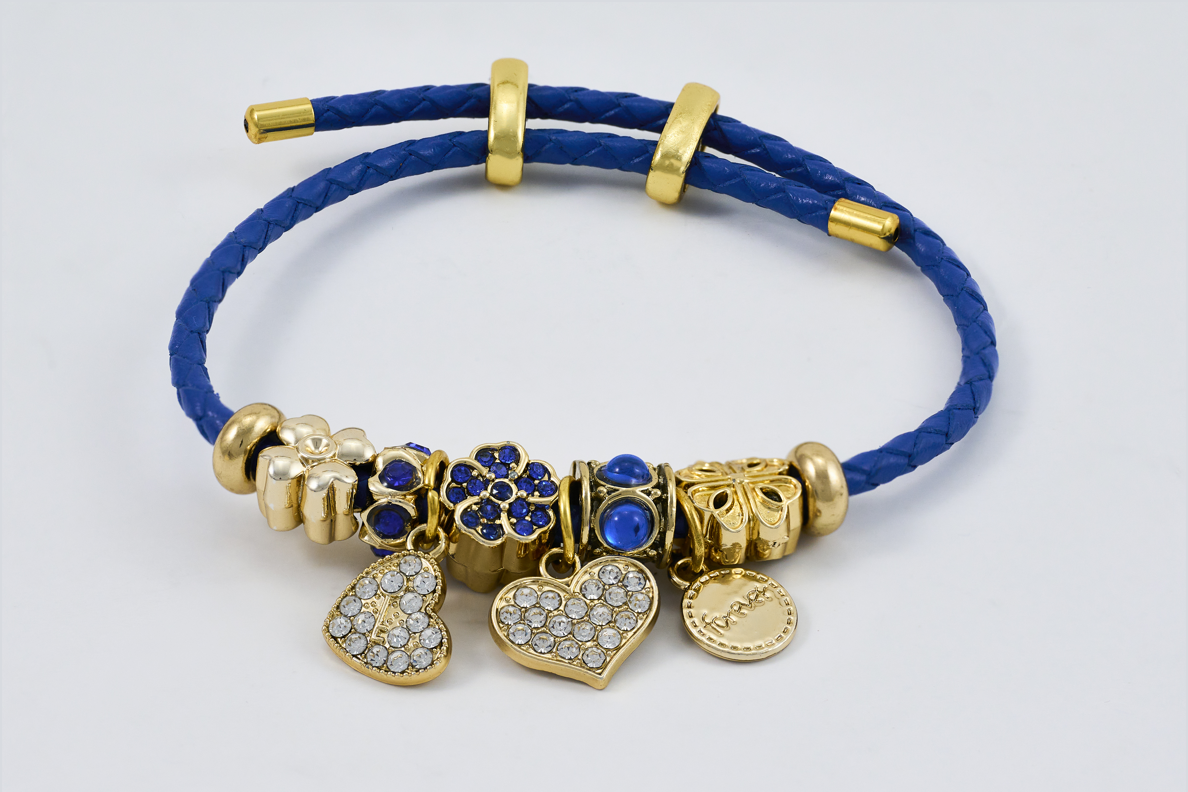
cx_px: 594
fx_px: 5180
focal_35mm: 157
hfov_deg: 13.1
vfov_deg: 8.7
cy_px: 396
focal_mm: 105
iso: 200
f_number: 5.6
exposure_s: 1/160
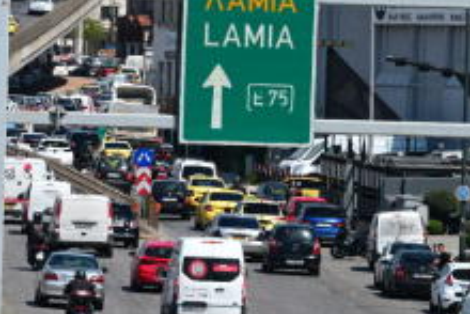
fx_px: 7825
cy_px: 194
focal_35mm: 599
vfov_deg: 2.3
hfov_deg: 3.4
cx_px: -182
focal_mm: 200
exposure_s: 1/800
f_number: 10
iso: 320
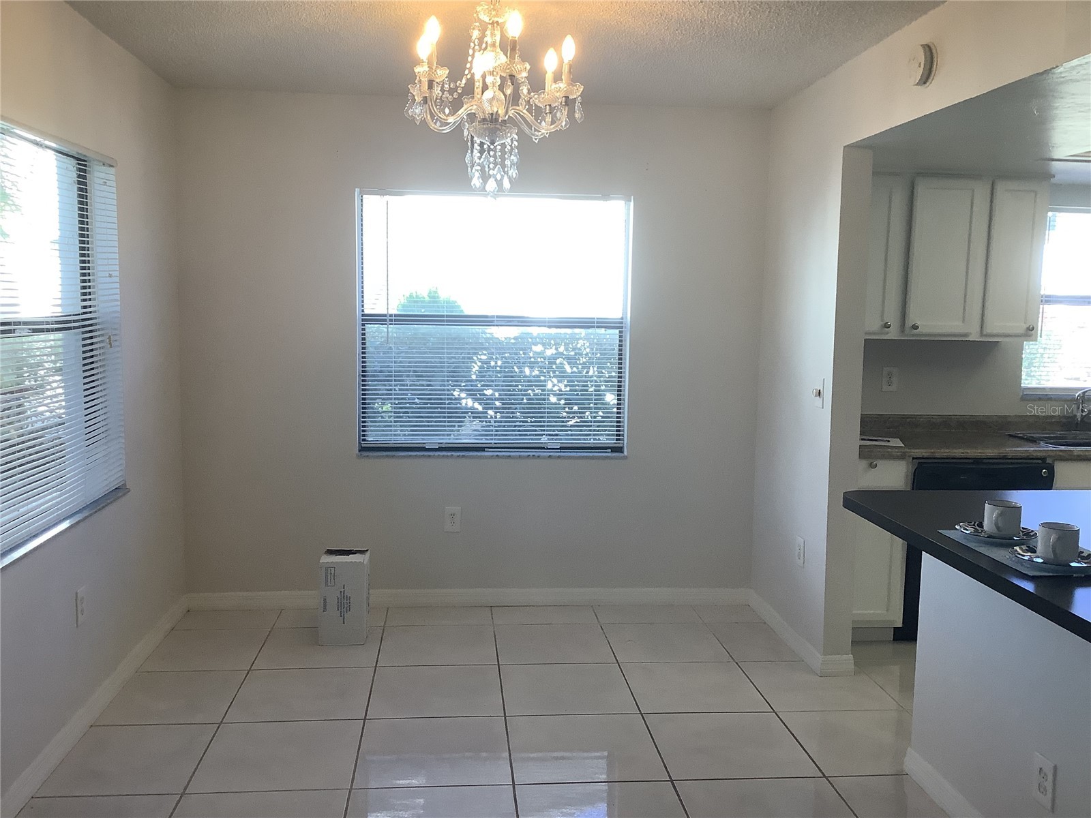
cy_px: 409
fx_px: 977
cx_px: 546
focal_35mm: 31
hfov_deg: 58.4
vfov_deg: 45.4
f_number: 2.4
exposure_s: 1/120
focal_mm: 3.3
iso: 100
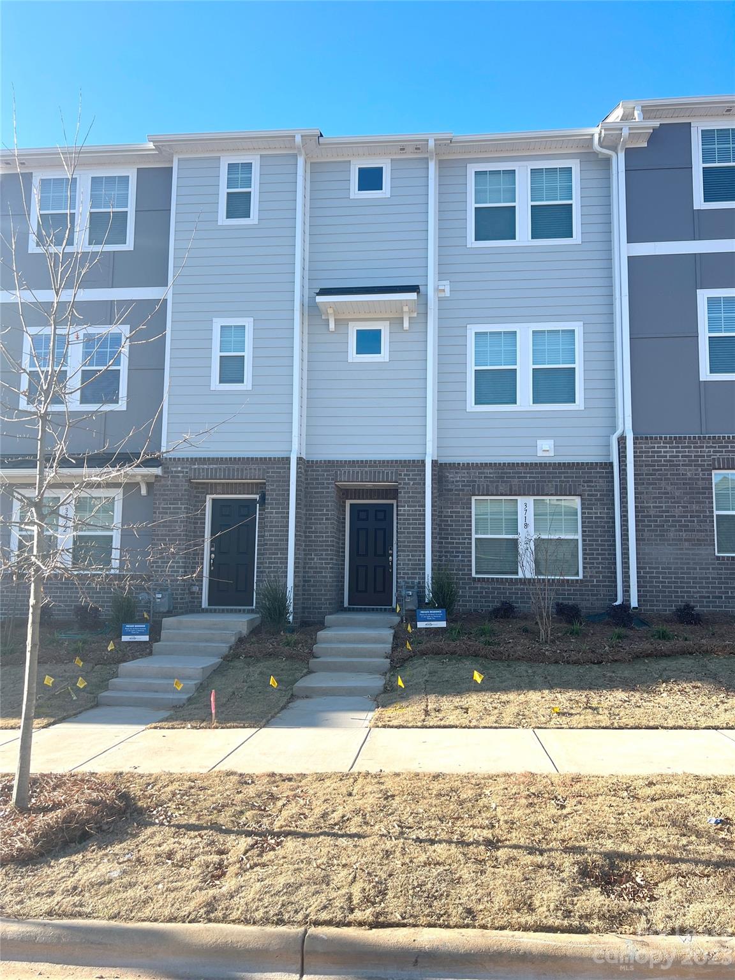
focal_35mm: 26
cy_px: 490
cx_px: 368
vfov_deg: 67.3
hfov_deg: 53.1
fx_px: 736
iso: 50
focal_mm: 5.7
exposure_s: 1/1377
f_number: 1.5
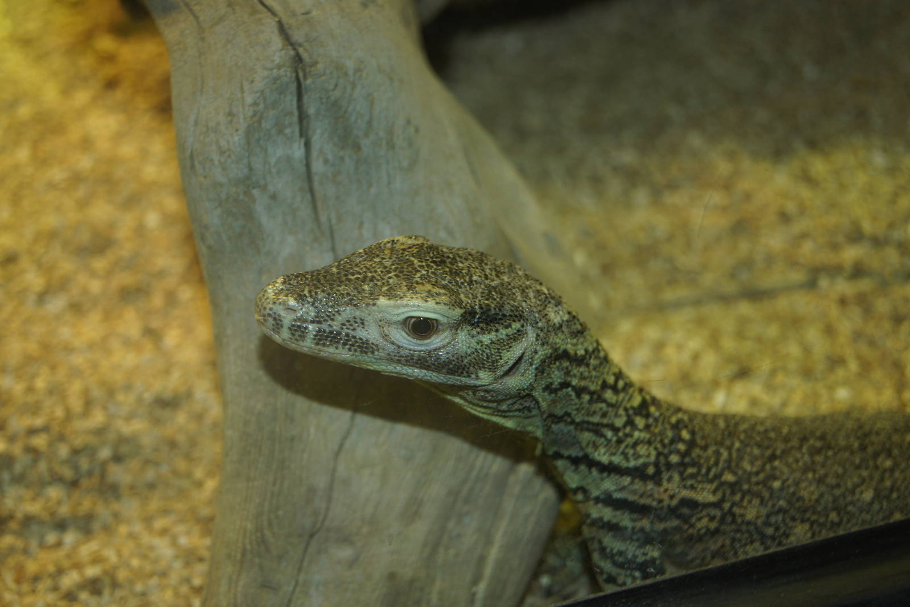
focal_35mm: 75
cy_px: 304
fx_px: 1896
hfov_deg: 27.0
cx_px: 455
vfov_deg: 18.2
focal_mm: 50
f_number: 5.6
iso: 400
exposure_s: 1/80
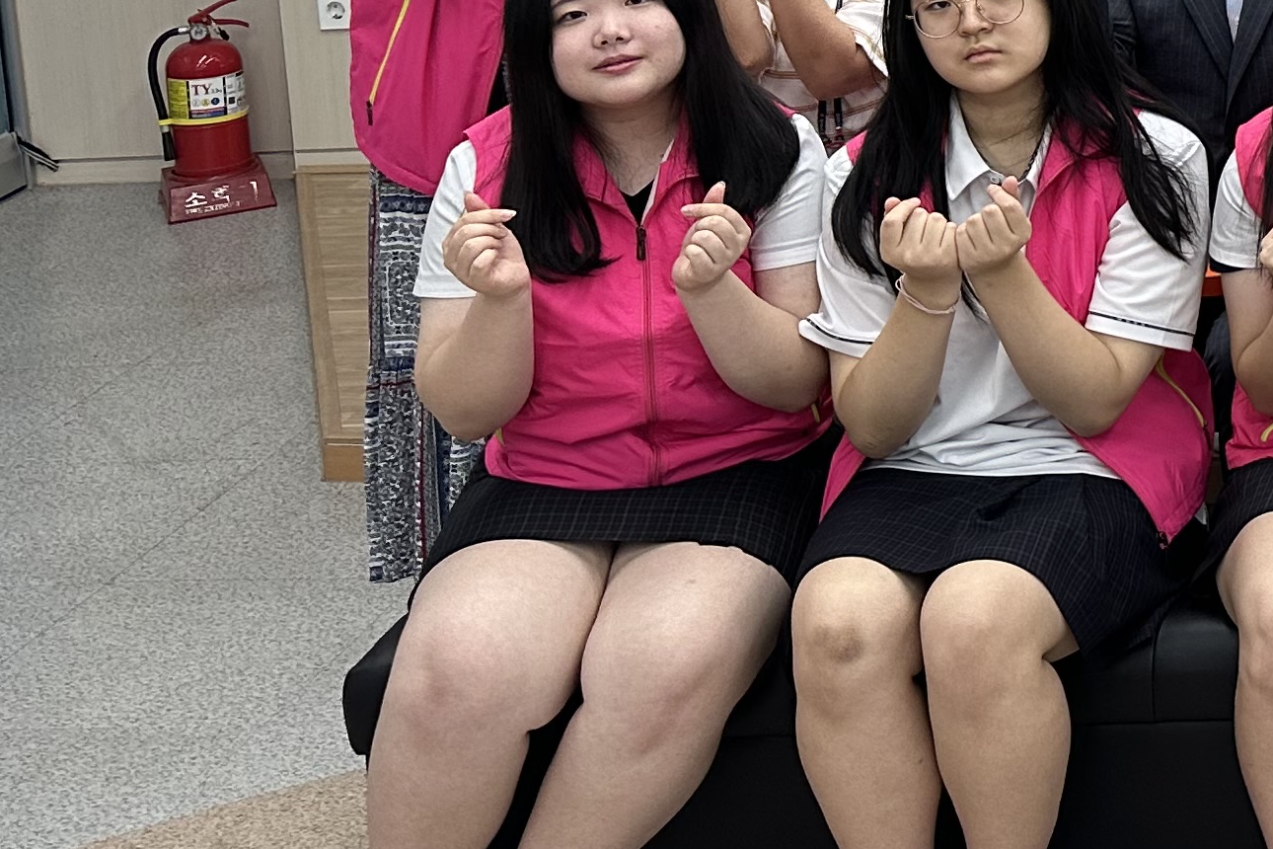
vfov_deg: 16.4
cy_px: -316
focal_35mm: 78
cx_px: 1953
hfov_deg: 21.5
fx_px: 2758
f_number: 1.78
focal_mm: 6.86
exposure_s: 1/120
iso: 100
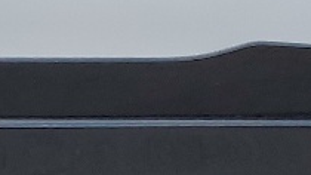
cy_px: 369
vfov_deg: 5.5
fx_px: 1781
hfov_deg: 9.6
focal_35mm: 216
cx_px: -218
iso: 50
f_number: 1.5
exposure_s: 1/1667
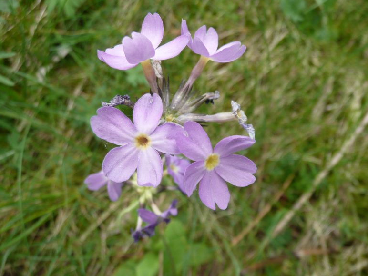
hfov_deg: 61.7
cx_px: 180
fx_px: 308
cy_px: 140
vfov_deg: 48.2
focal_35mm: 29
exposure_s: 1/160
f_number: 3.3
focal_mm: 4.6
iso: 100
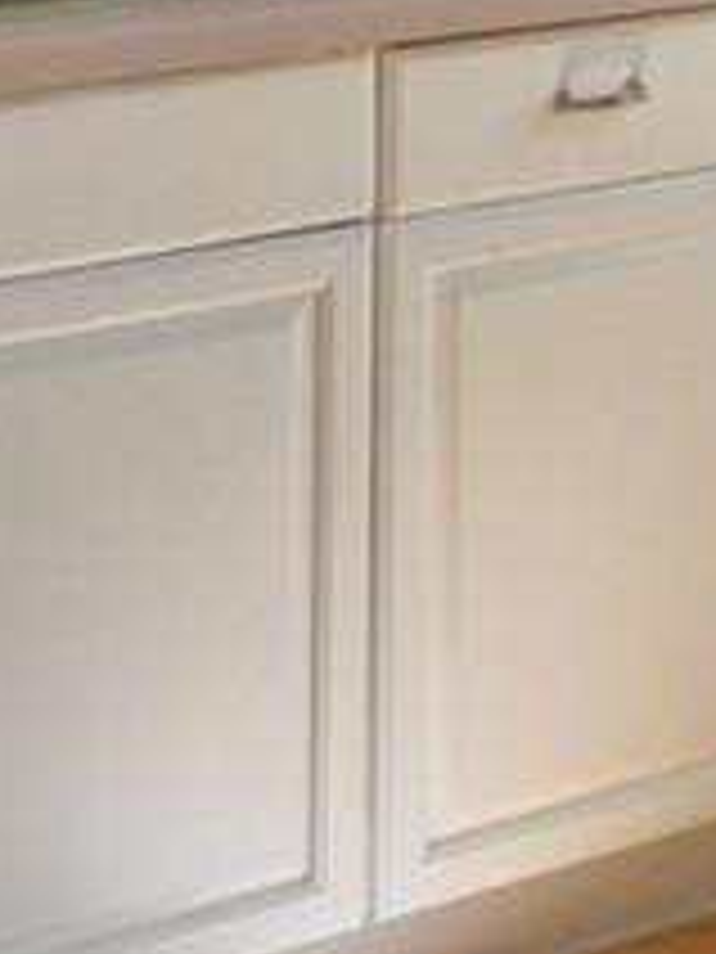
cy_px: -608
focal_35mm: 109
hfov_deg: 13.4
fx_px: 3006
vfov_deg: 16.0
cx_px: 698
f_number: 4.5
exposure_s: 1/200
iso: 200
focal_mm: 10
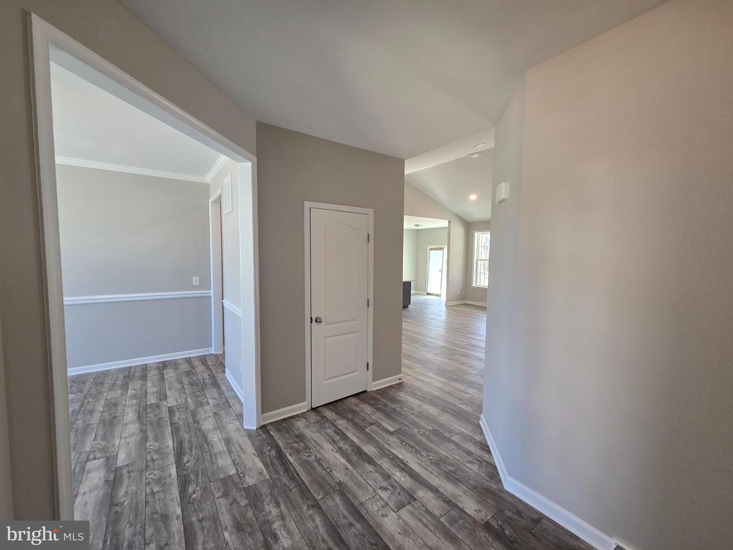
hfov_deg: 106.2
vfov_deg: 89.9
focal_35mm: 13
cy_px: 275
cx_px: 366
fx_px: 275
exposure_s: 1/60
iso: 100
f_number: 2.2
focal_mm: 2.2
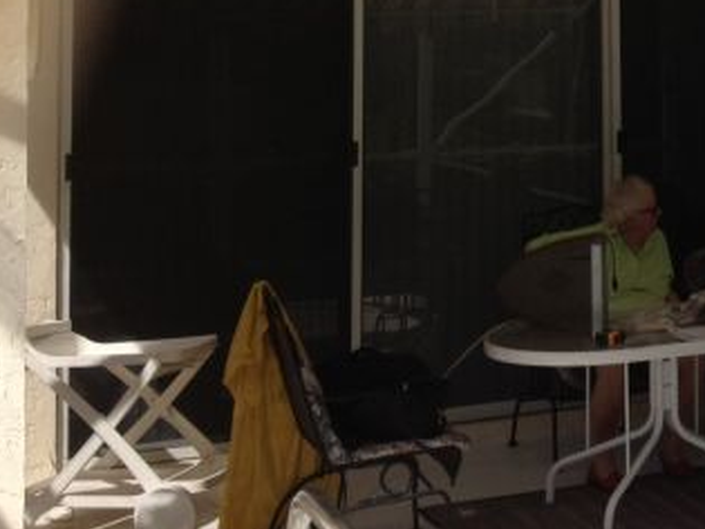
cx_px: 806
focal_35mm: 89
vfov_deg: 16.1
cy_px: -72
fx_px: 1812
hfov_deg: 20.8
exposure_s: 1/1550
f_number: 2.4
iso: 64
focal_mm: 4.28
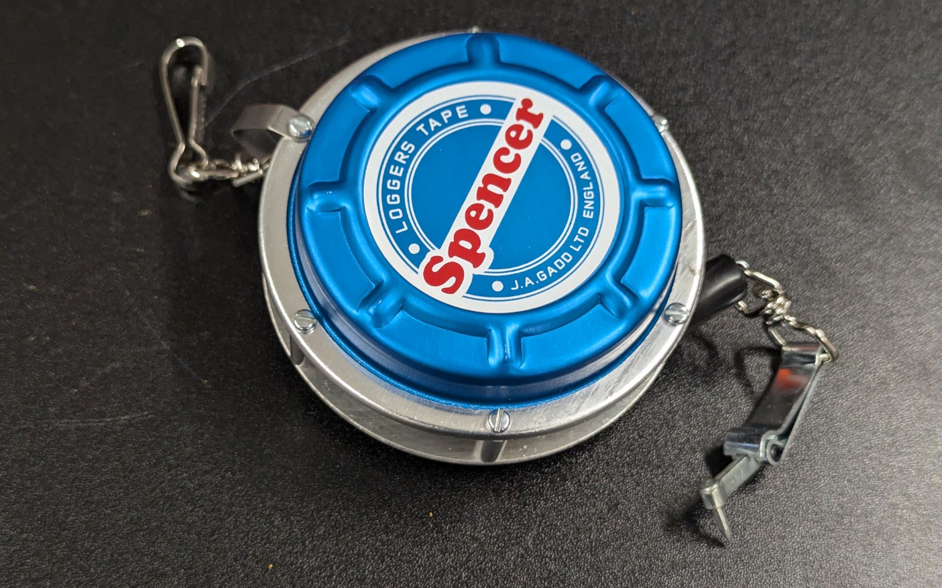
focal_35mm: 52
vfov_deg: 24.9
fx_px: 1335
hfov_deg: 38.9
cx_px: 468
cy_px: 314
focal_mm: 6.81
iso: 542
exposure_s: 1/298
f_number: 1.85
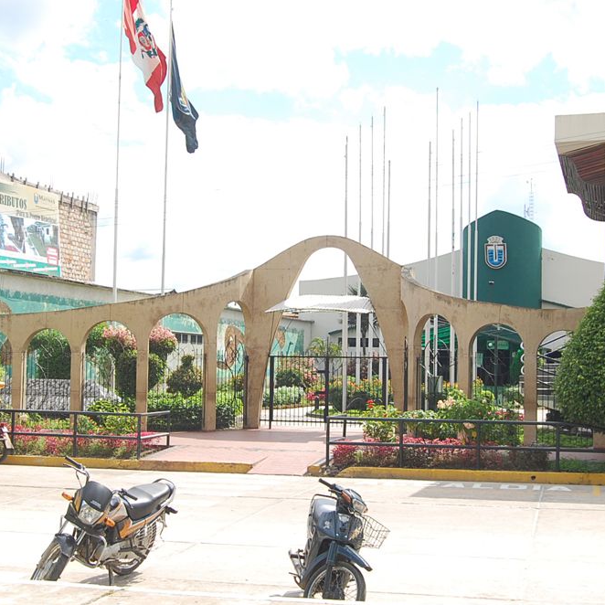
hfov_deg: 34.0
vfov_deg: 34.0
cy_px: 303
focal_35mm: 50
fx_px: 989
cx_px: 293
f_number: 13
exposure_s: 1/125
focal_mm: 26
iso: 200
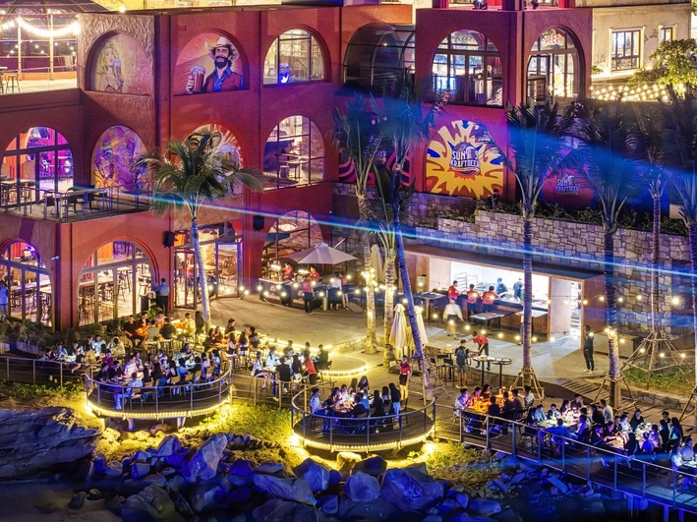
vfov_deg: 18.2
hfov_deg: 24.1
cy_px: 249
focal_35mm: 81
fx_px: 1630
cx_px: 327
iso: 800
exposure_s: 1/6
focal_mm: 19.35
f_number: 2.8
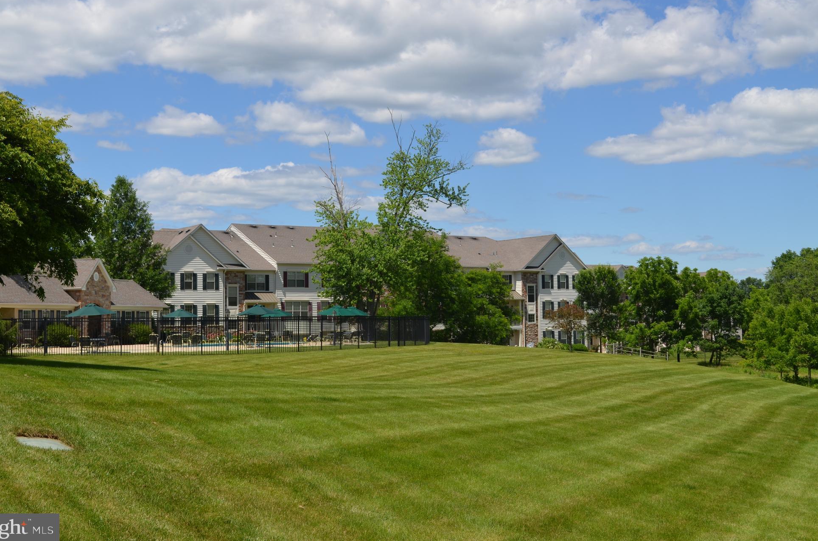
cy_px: 257
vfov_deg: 26.4
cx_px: 401
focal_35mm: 51
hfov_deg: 39.0
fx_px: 1156
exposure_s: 1/320
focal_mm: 32
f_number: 9
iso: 100
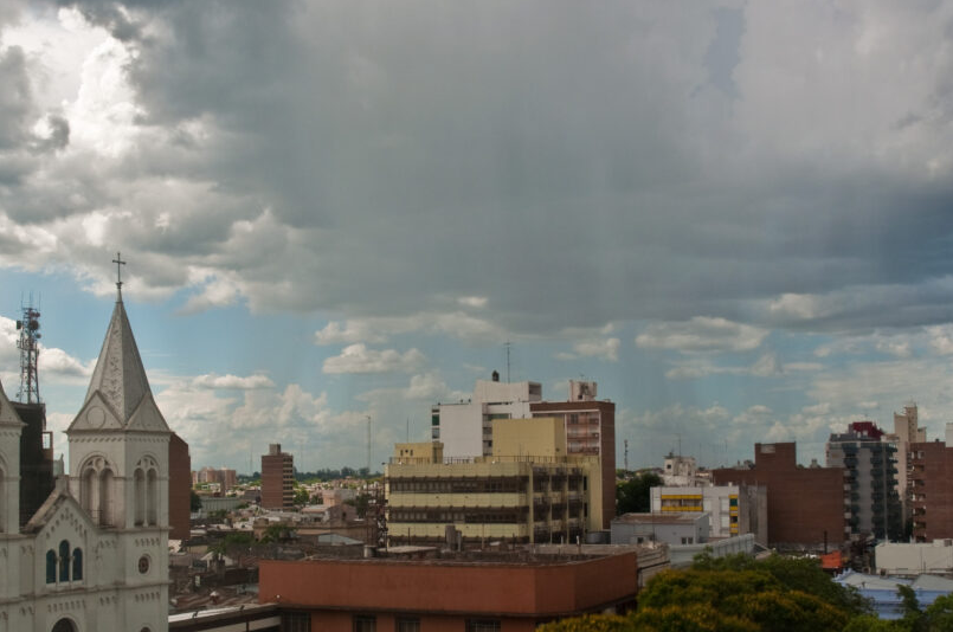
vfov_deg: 26.3
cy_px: 389
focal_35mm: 51
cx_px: 427
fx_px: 1348
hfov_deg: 38.9
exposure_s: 1/160
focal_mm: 24
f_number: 6.3
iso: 200
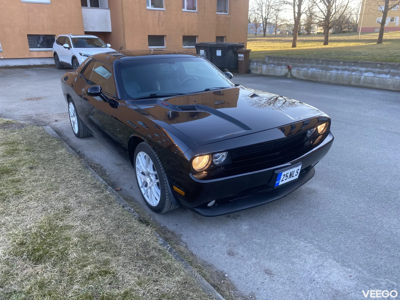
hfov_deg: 67.3
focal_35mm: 26
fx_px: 300
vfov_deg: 53.1
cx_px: 200
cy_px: 150
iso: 50
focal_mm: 4.25
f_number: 1.8
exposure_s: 1/122
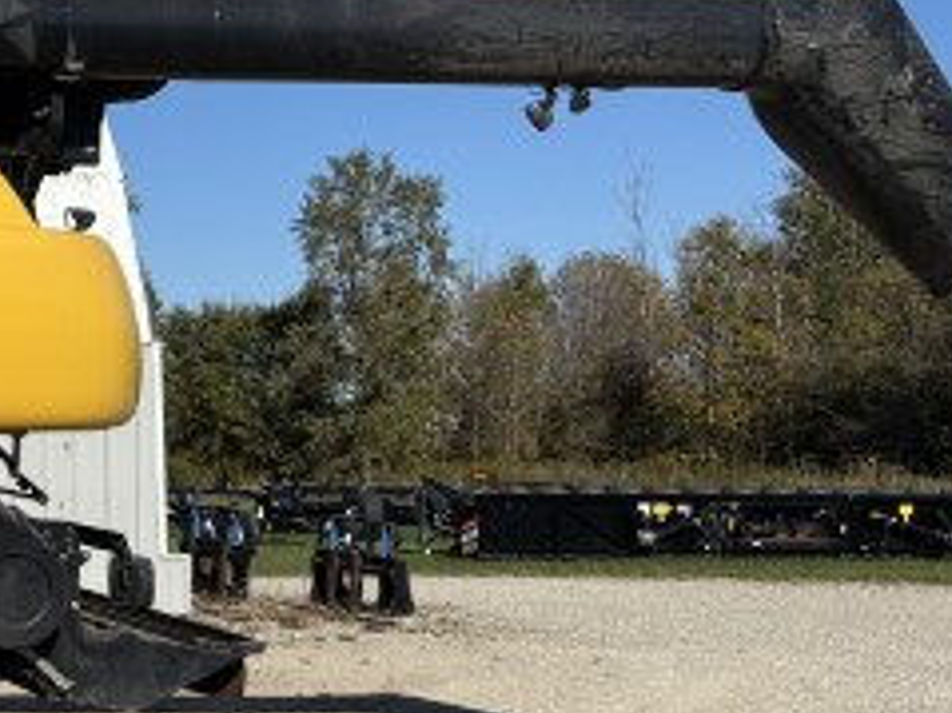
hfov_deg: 19.5
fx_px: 2391
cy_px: 386
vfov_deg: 17.0
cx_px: -486
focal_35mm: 87
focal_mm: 5.96
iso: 50
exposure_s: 1/6329
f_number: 1.6
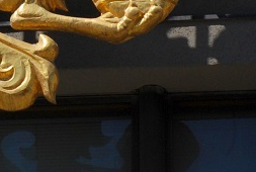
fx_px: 6624
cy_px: -87
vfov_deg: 1.5
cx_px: -22
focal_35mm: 929
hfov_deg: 2.2
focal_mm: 135
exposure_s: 1/250
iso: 200
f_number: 13
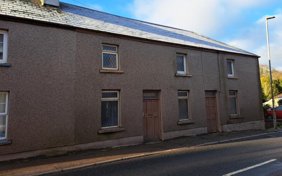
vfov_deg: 42.9
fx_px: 223
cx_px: 146
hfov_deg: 64.6
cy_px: 71
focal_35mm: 29
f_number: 1.8
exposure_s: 1/481
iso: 50
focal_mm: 5.23
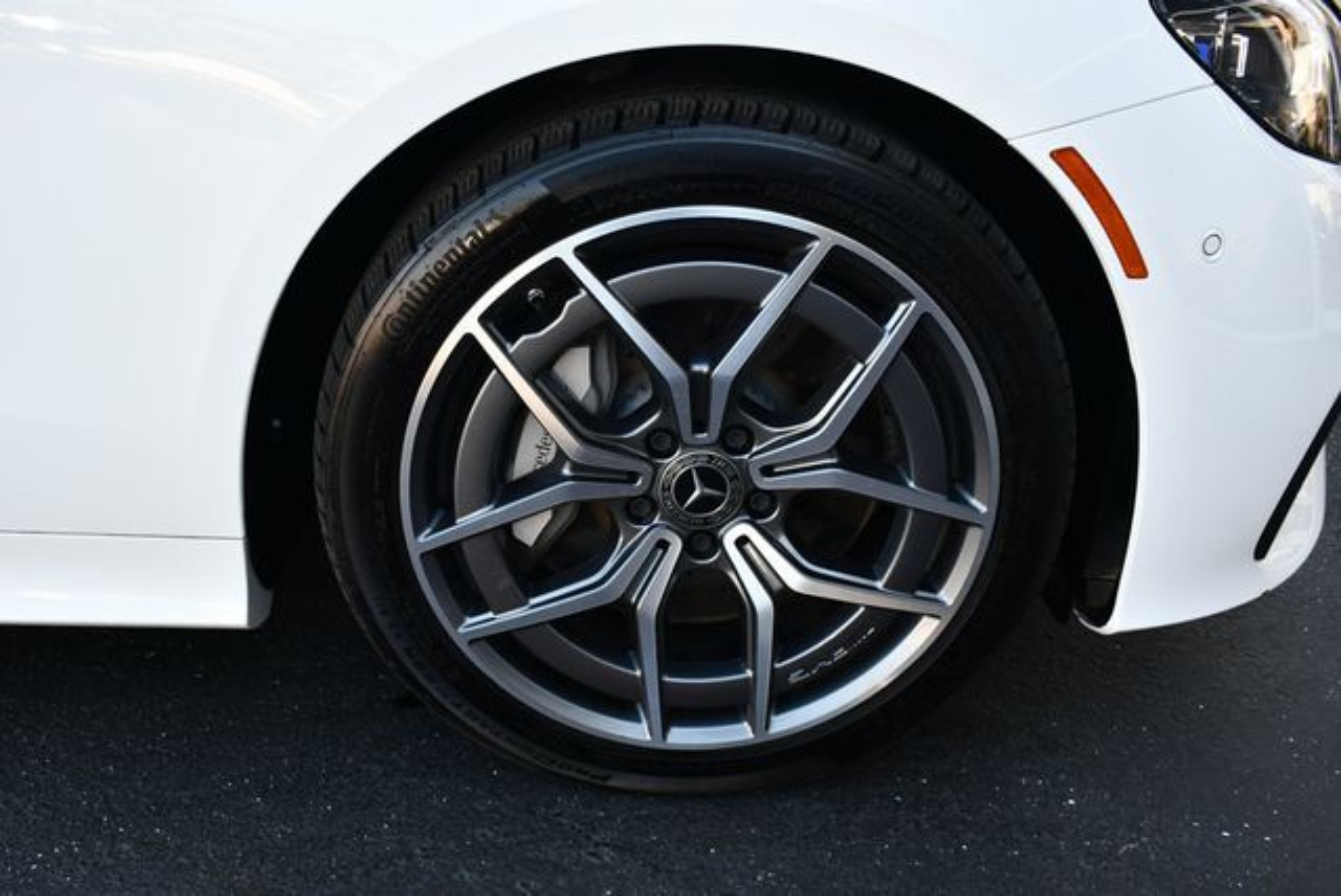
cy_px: 448
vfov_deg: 36.9
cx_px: 670
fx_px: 1342
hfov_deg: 53.1
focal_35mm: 36
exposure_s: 1/250
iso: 400
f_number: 4.5
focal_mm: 18
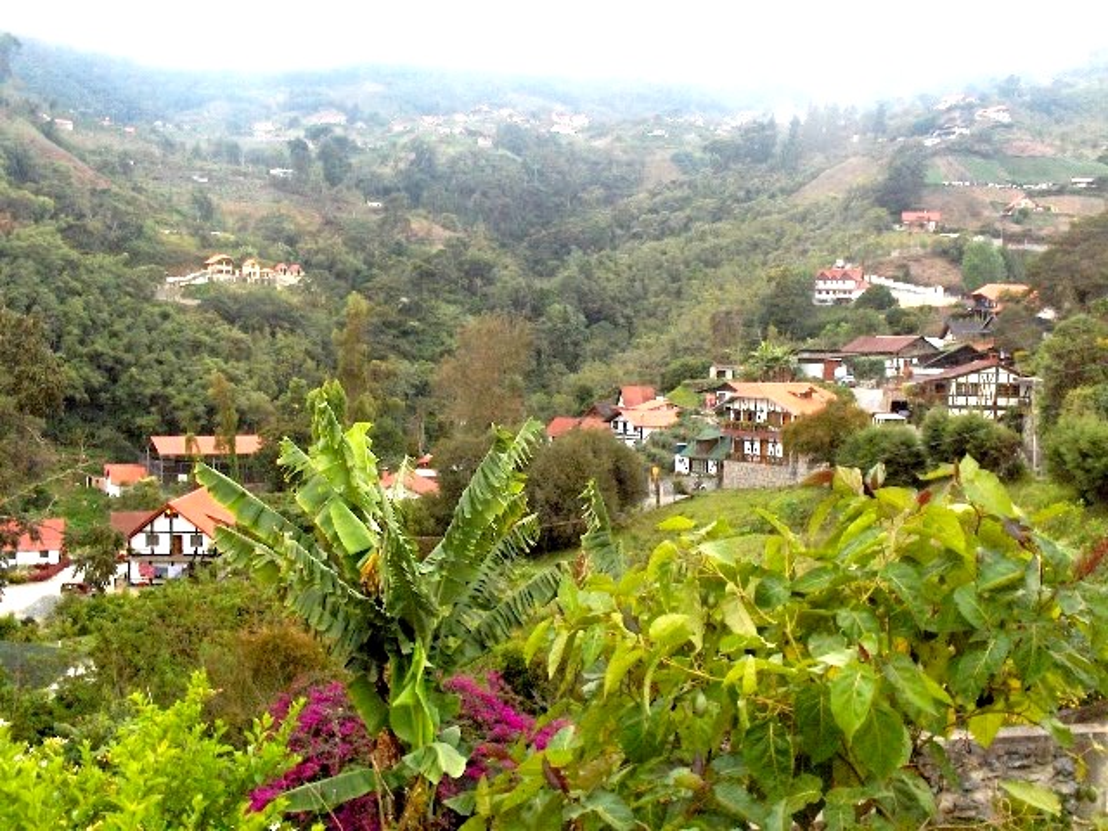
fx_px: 1184
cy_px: 416
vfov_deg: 38.7
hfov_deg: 50.1
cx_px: 554
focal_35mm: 37
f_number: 2.8
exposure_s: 1/248
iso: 166
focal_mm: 6.11
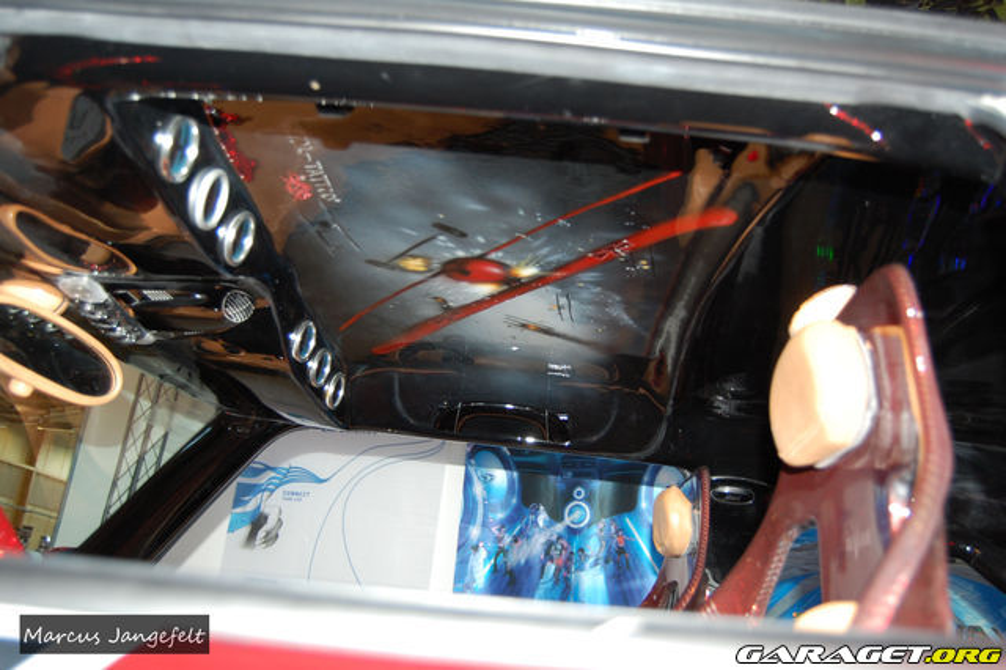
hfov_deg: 57.2
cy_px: 335
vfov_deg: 39.9
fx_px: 922
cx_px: 503
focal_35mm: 33
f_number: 3.8
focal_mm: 22
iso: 400
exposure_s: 1/60
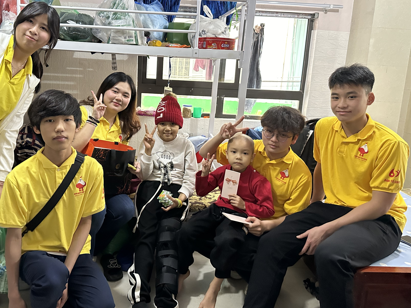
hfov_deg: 59.6
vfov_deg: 46.6
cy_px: 125
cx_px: 168
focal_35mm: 30
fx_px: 356
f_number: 1.78
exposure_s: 1/50
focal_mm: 6.86
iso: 640
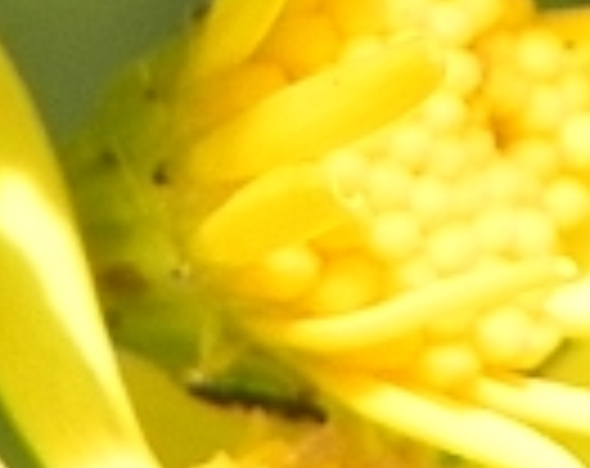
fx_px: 12657
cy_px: -1004
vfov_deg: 2.1
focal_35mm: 727
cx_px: -320
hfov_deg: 2.7
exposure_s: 1/582
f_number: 4.5
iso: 160
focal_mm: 16.9
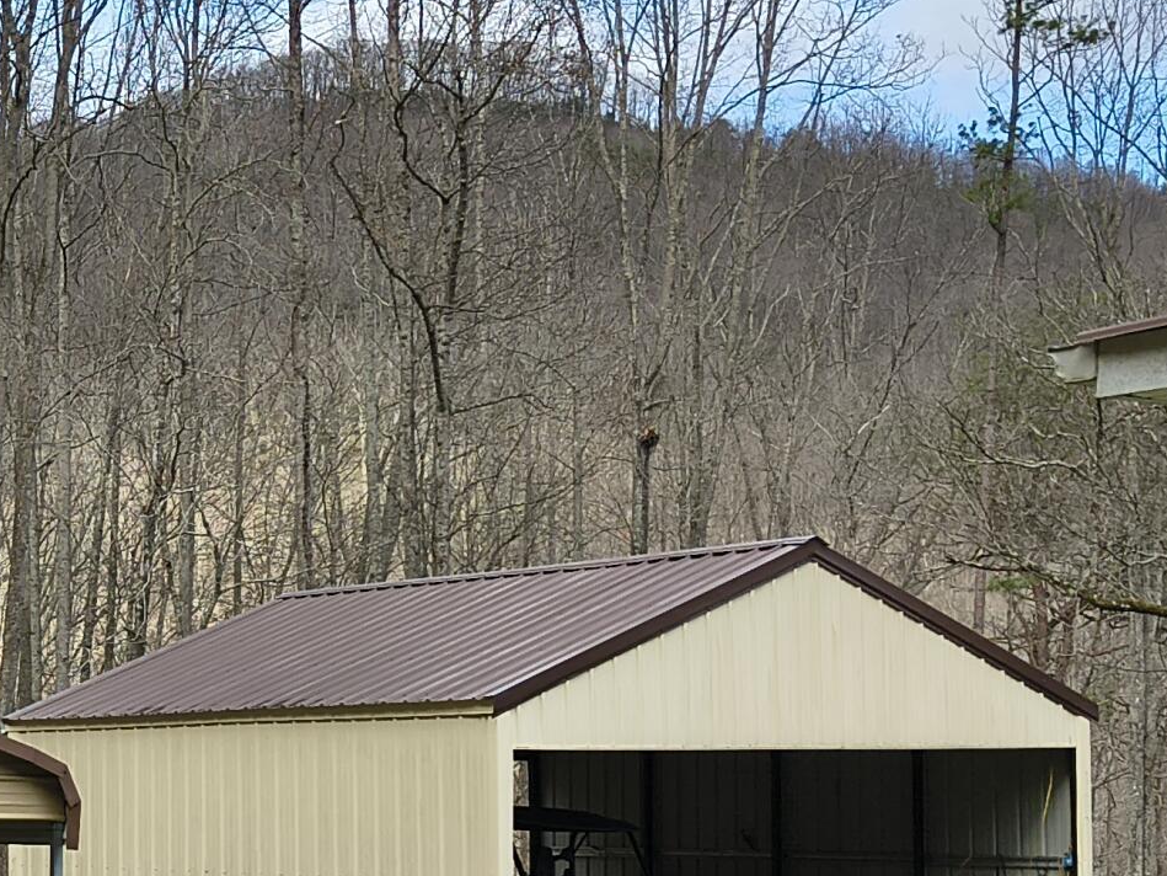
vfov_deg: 18.5
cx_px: 20
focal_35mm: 79
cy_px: 706
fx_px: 2664
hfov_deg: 23.7
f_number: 1.7
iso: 100
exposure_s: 1/823
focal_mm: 4.68
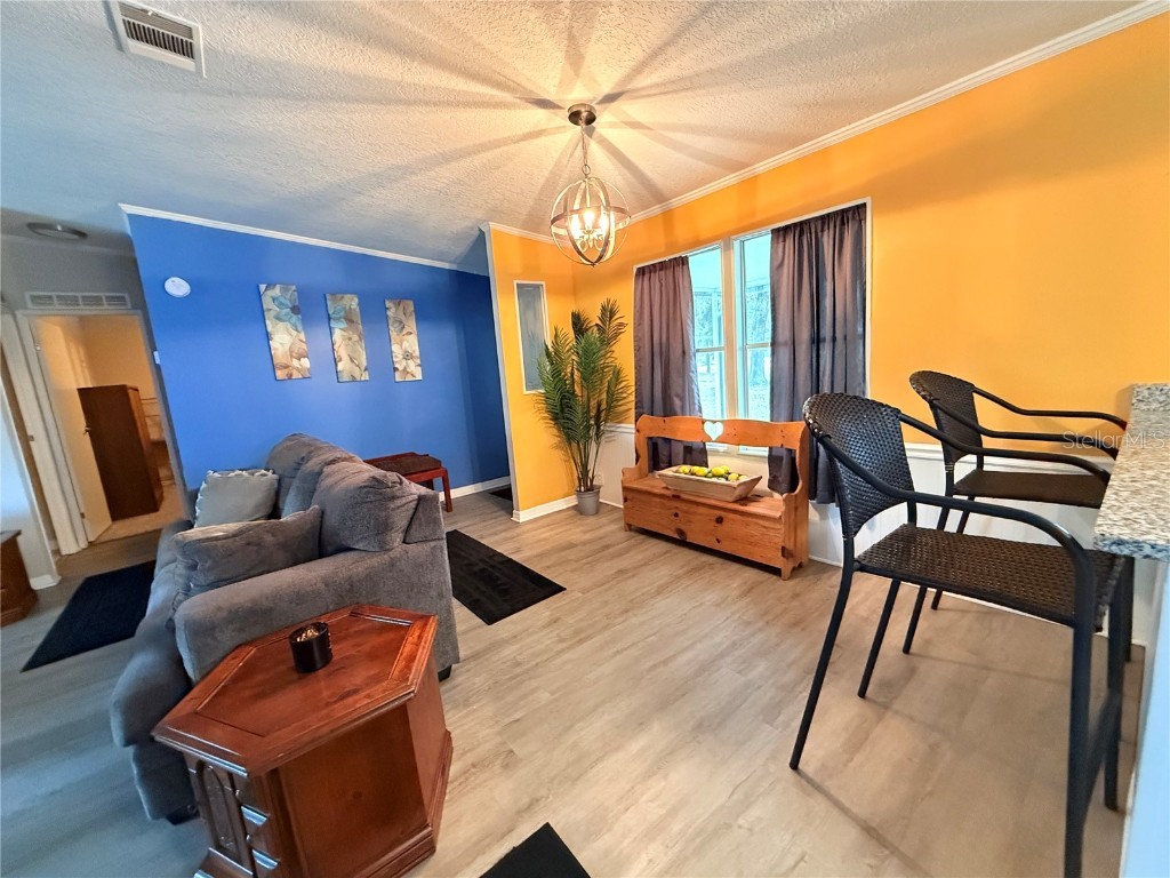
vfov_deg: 85.7
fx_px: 473
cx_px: 585
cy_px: 439
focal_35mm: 14
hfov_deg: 102.1
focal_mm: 2.22
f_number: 2.2
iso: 1000
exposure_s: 1/60
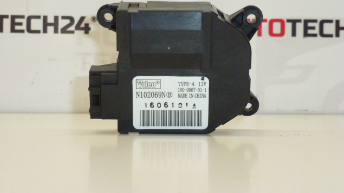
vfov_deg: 15.5
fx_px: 711
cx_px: 171
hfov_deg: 27.2
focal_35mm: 78
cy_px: 72
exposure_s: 1/200
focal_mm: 12.7
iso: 400
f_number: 4.7
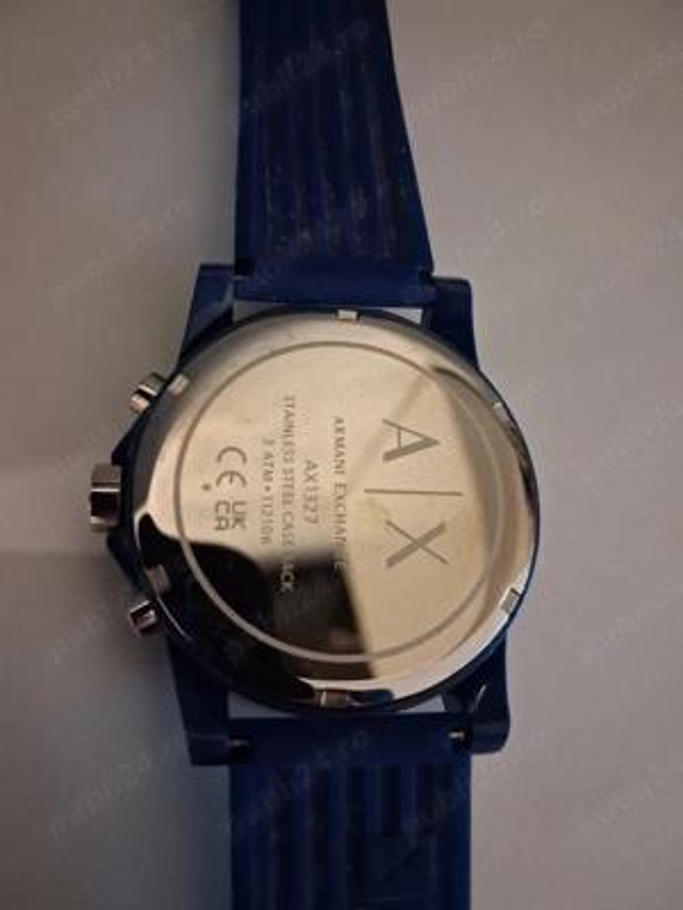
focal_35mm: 27
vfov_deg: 65.3
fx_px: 710
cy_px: 455
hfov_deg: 51.4
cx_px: 342
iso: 1000
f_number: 1.8
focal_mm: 4
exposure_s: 1/24
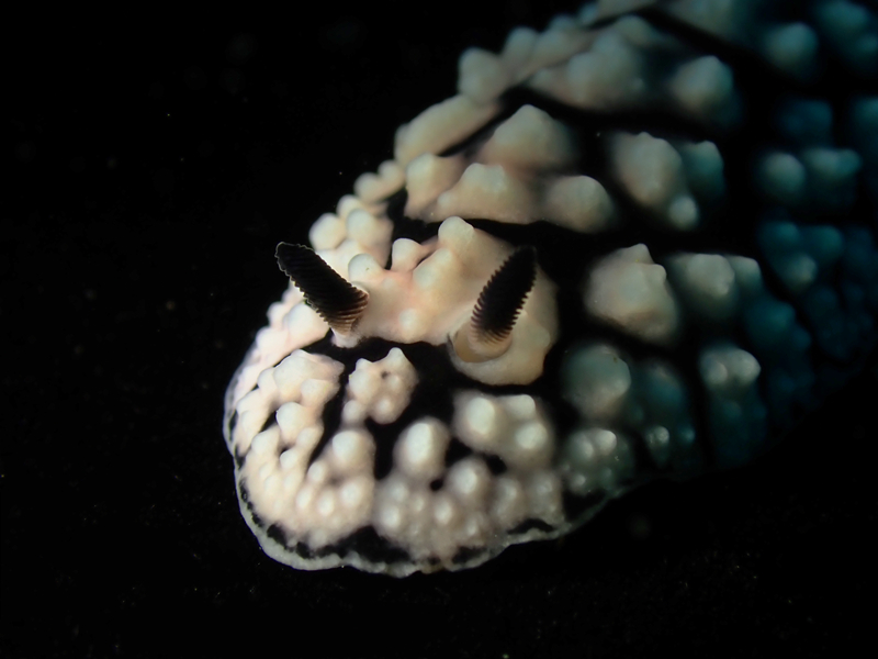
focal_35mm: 100
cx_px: 439
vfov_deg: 14.8
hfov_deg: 19.6
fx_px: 2536
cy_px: 330
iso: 100
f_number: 6.3
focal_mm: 18
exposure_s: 1/400
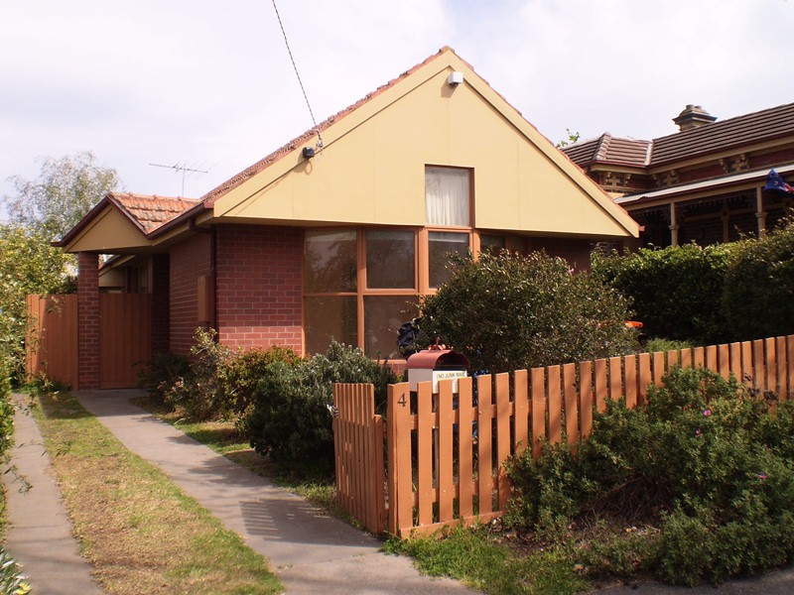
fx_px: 826
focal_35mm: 36
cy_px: 298
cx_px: 397
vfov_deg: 39.7
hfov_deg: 51.4
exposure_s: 1/640
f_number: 4.6
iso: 64
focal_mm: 6.3
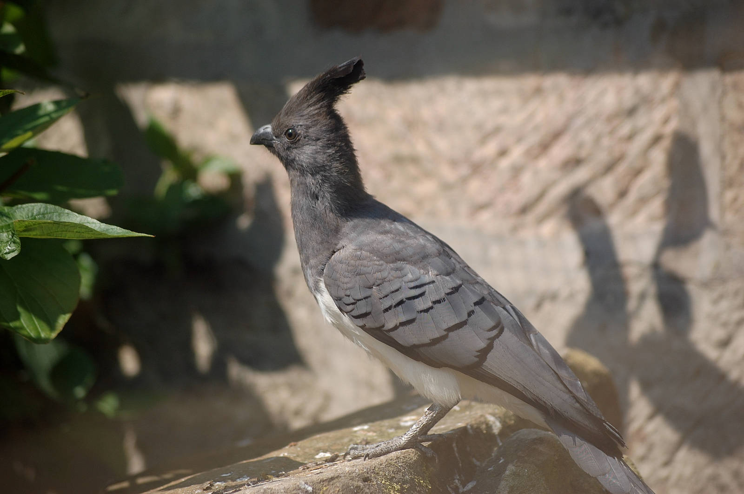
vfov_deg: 9.0
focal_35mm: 153
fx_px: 3159
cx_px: 372
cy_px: 247
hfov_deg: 13.4
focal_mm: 102
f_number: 4.8
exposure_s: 1/500
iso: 200
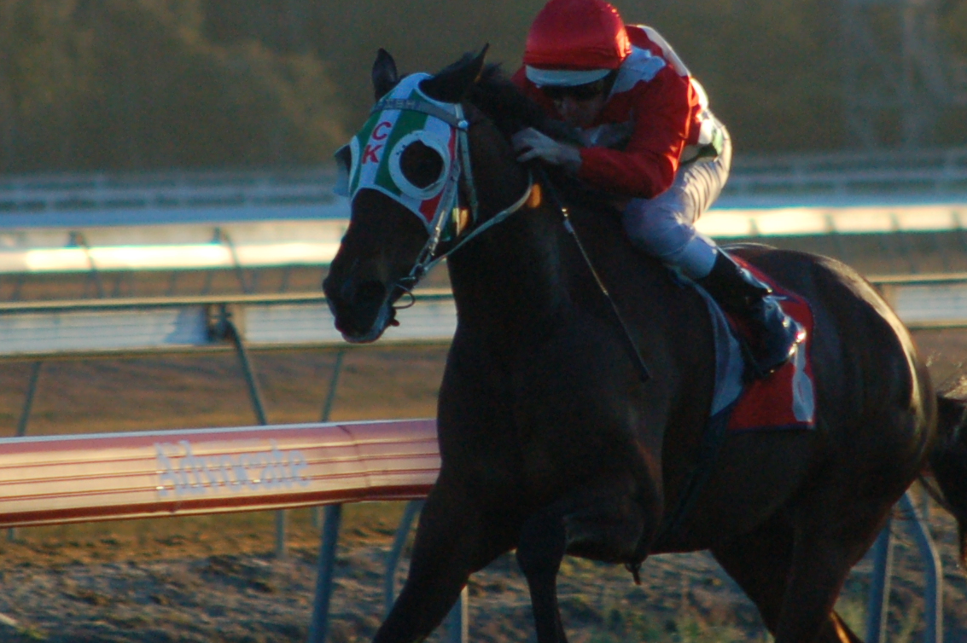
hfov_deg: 2.5
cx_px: 634
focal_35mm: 836
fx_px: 22442
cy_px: 37
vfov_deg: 1.6
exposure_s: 1/800
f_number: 5.6
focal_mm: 210
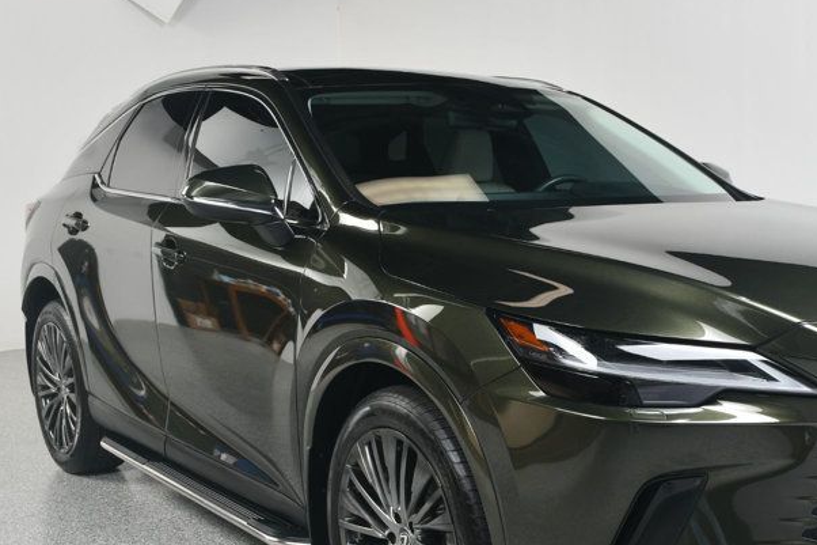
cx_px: 563
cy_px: 357
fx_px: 1157
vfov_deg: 26.3
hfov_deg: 38.3
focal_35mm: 51
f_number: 8
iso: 100
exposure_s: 1/160
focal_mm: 20
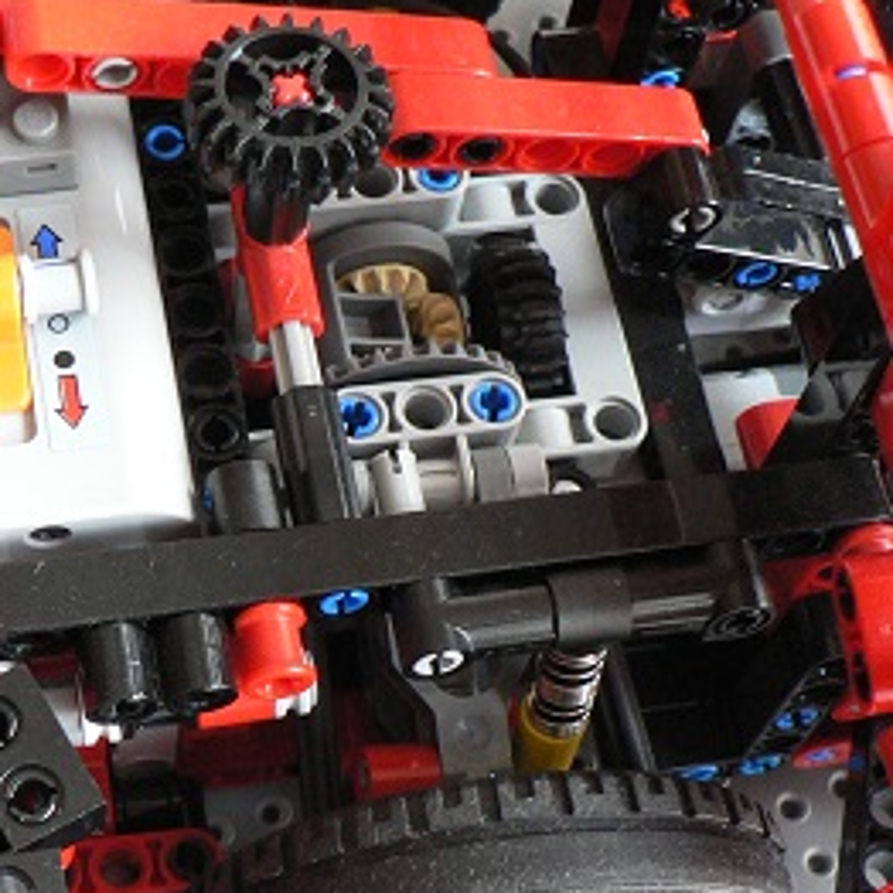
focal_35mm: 73
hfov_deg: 23.4
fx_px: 2131
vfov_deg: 23.7
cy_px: 511
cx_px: 205
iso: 200
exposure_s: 1/15
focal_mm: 6
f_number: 2.8
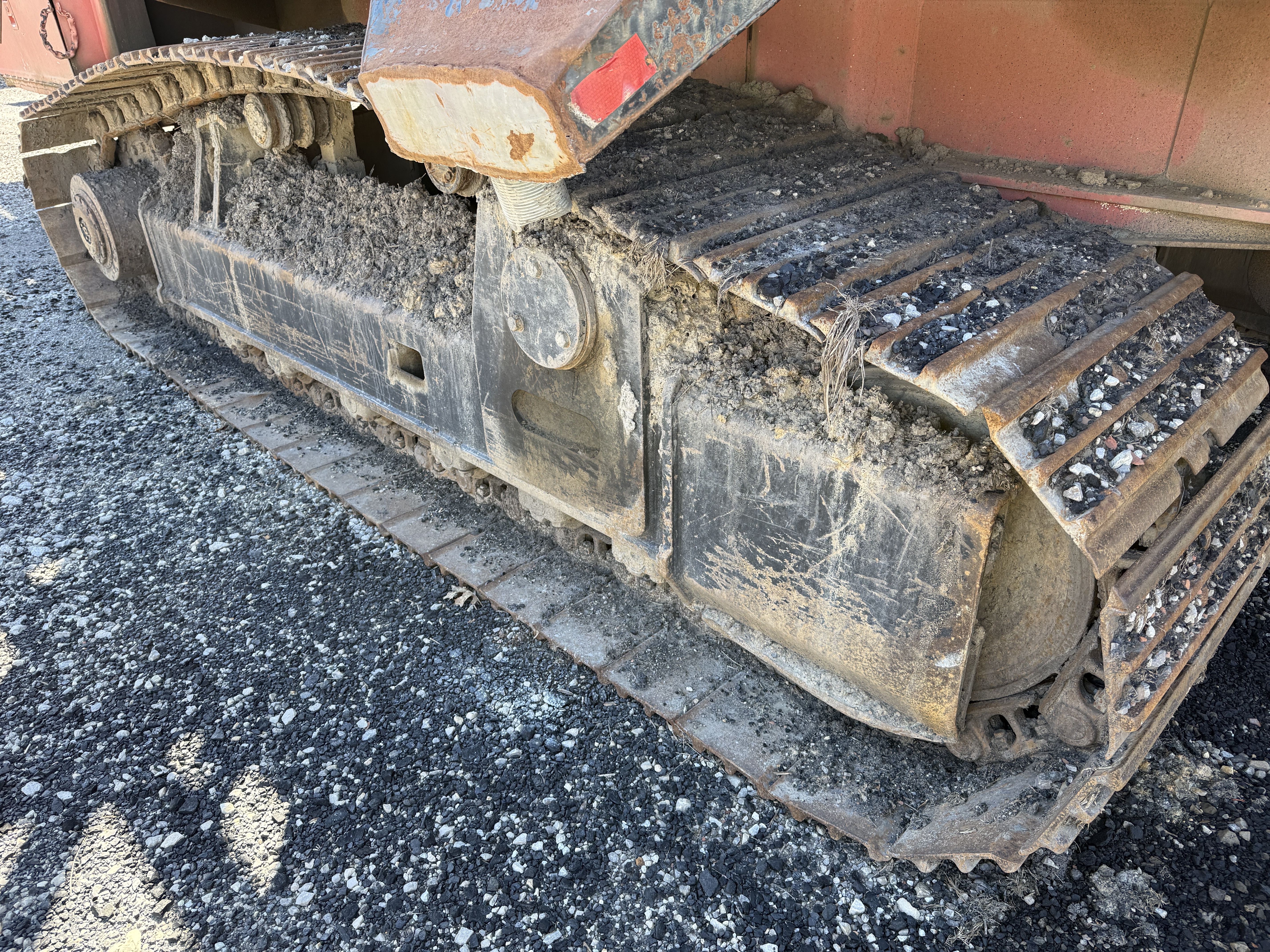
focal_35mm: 24
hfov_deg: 71.6
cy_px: 476
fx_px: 881
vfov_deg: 56.8
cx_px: 635
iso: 80
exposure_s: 1/325
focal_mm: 6.76
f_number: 1.78
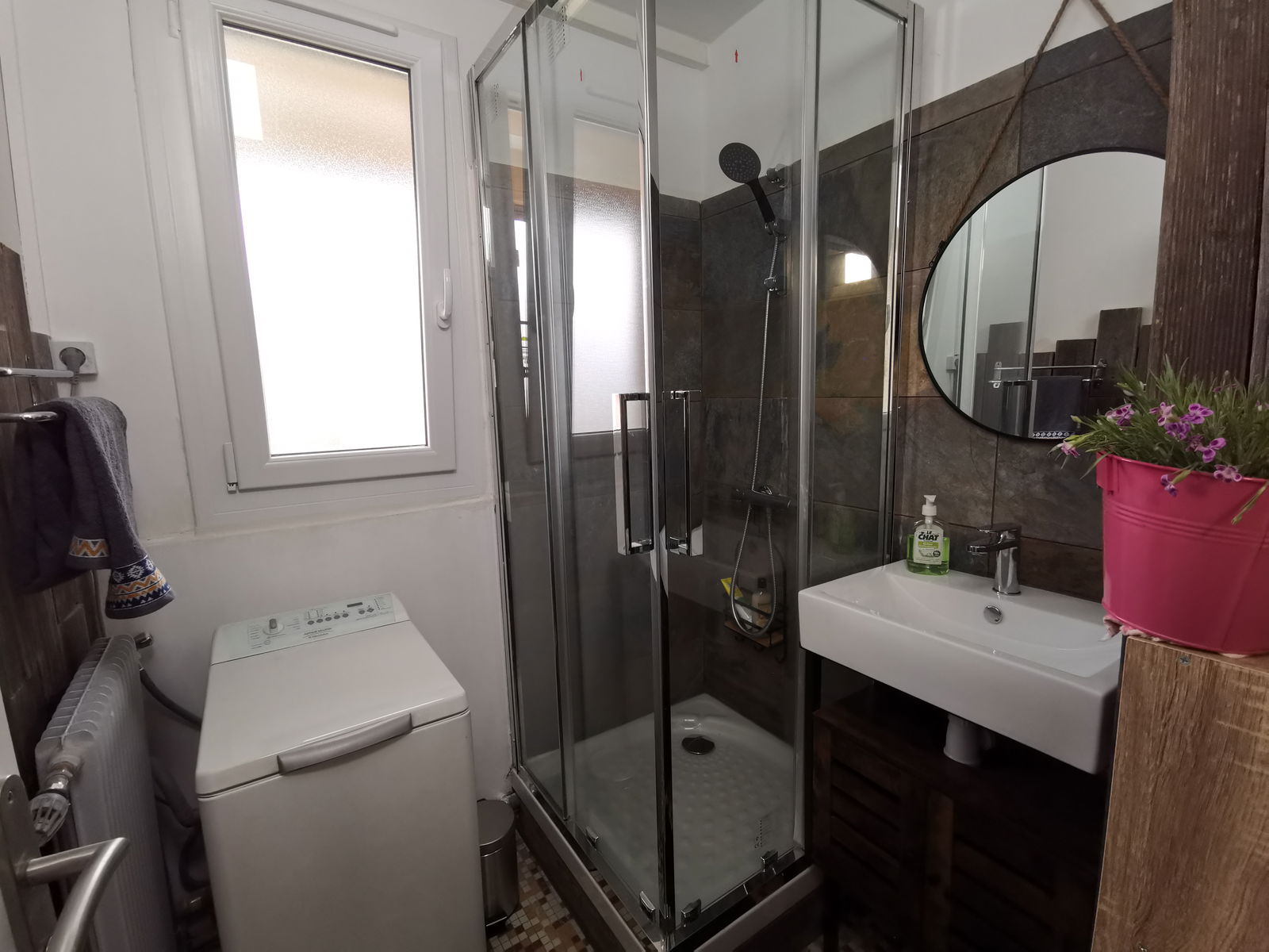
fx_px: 587
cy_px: 476
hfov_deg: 94.5
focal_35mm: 16
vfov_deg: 78.1
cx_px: 634
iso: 200
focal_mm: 2.35
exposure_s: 1/100
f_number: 2.2
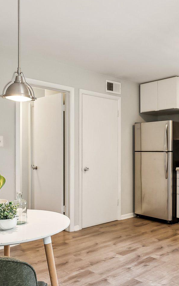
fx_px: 273
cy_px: 154
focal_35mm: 35
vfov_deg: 55.3
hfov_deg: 36.0
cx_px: 118
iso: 640
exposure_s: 1/20
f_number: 7.1
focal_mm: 16
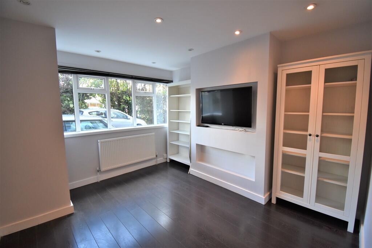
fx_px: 155
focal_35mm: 15
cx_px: 186
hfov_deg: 100.4
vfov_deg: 77.3
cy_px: 124
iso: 800
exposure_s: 1/100
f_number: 5
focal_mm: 10
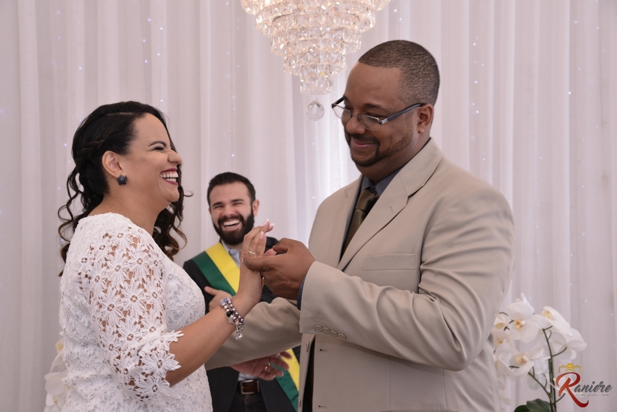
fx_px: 943
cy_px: 206
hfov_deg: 36.2
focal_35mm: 55
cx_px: 308
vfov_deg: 24.6
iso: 1250
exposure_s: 1/100
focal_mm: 55
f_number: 8
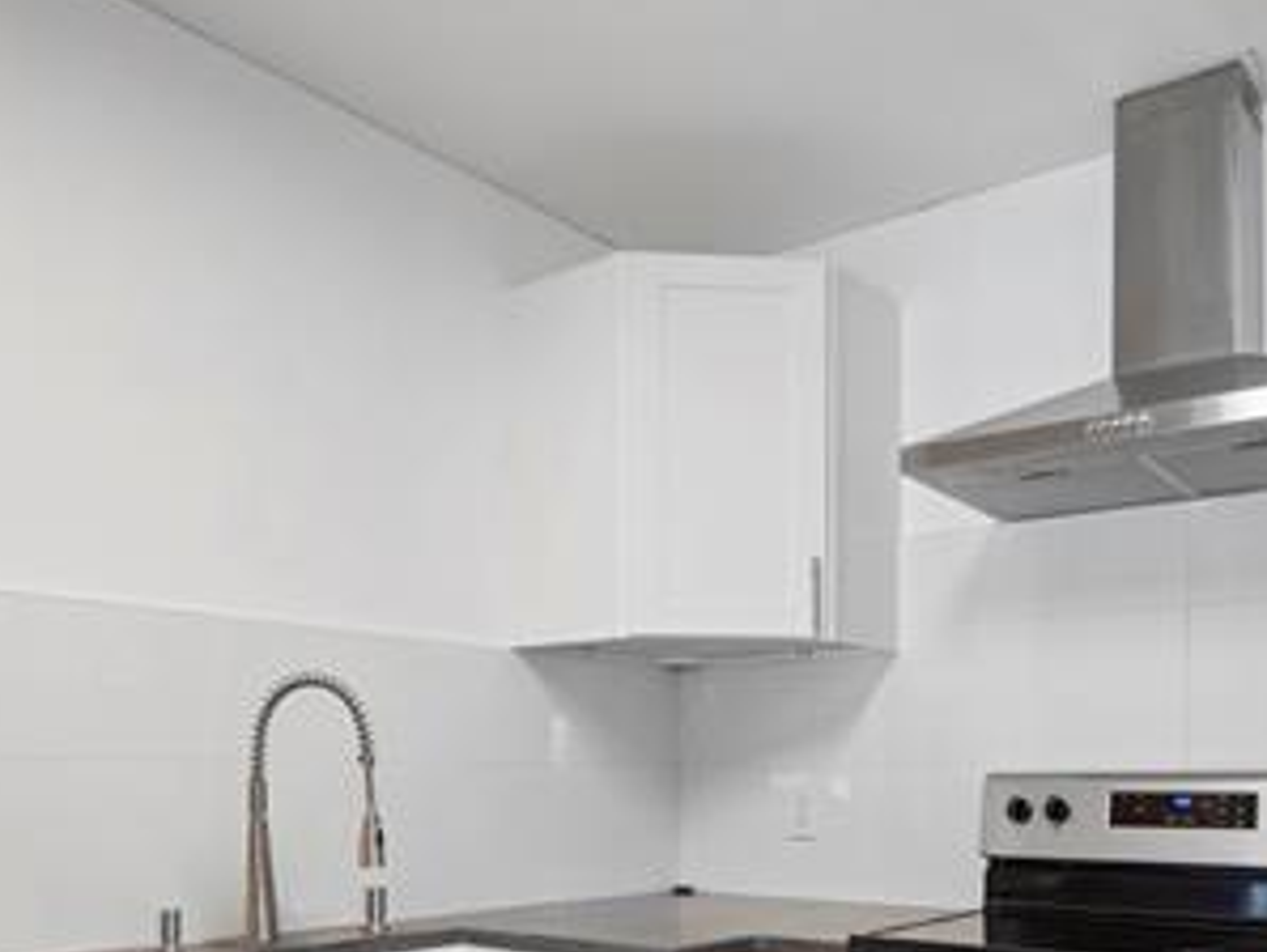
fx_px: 1209
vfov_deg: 39.9
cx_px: 646
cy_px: 850
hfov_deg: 55.3
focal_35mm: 33
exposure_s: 1/10
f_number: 8
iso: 320
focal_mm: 16
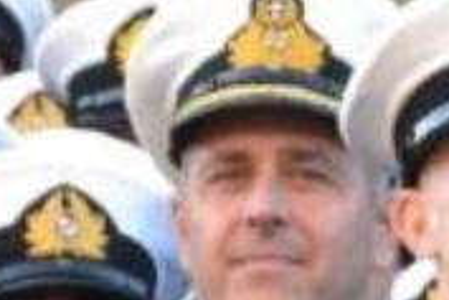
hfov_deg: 3.3
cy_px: 831
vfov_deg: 2.2
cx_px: 637
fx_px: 7882
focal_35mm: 632
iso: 400
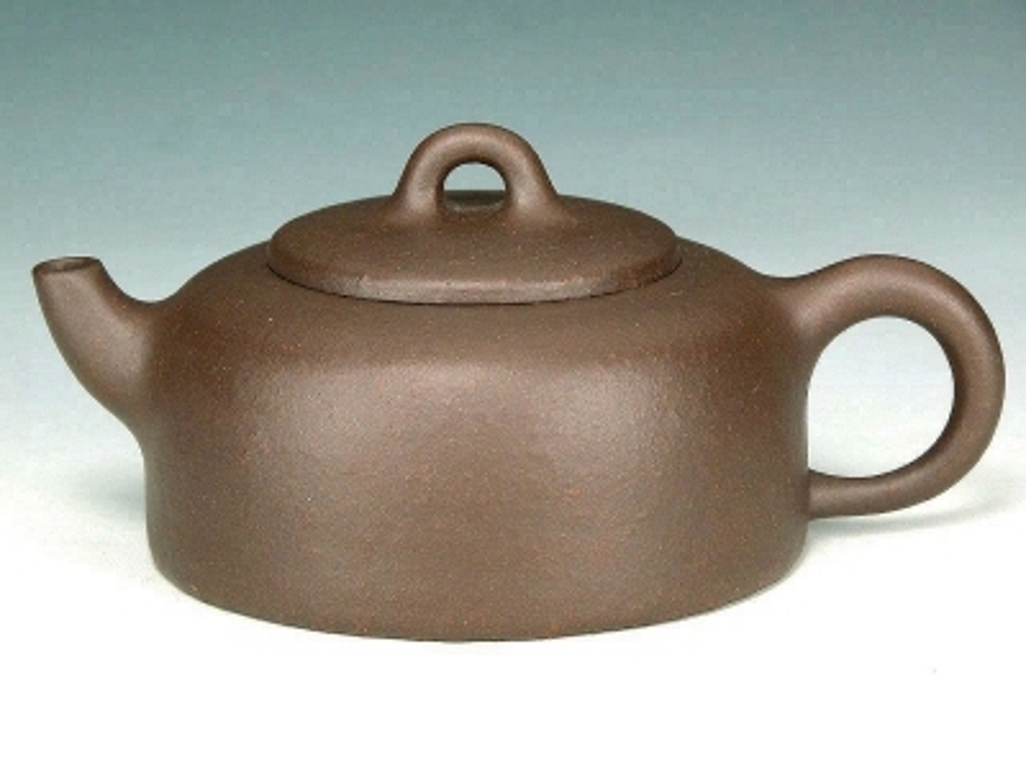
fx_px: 3972
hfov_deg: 14.7
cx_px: 513
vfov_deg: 11.1
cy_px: 385
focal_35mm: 134
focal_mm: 34.7
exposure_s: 1/6.6
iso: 100
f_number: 7.7
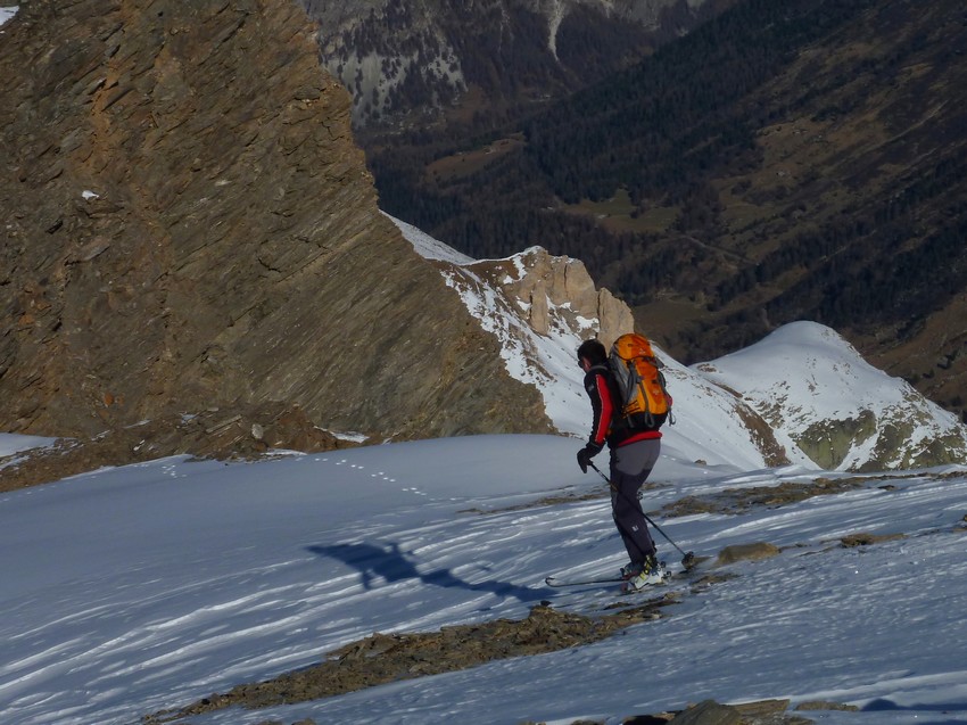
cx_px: 484
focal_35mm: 83
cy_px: 362
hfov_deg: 23.6
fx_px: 2318
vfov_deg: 17.8
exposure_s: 1/1300
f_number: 6.3
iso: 80
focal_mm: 13.7
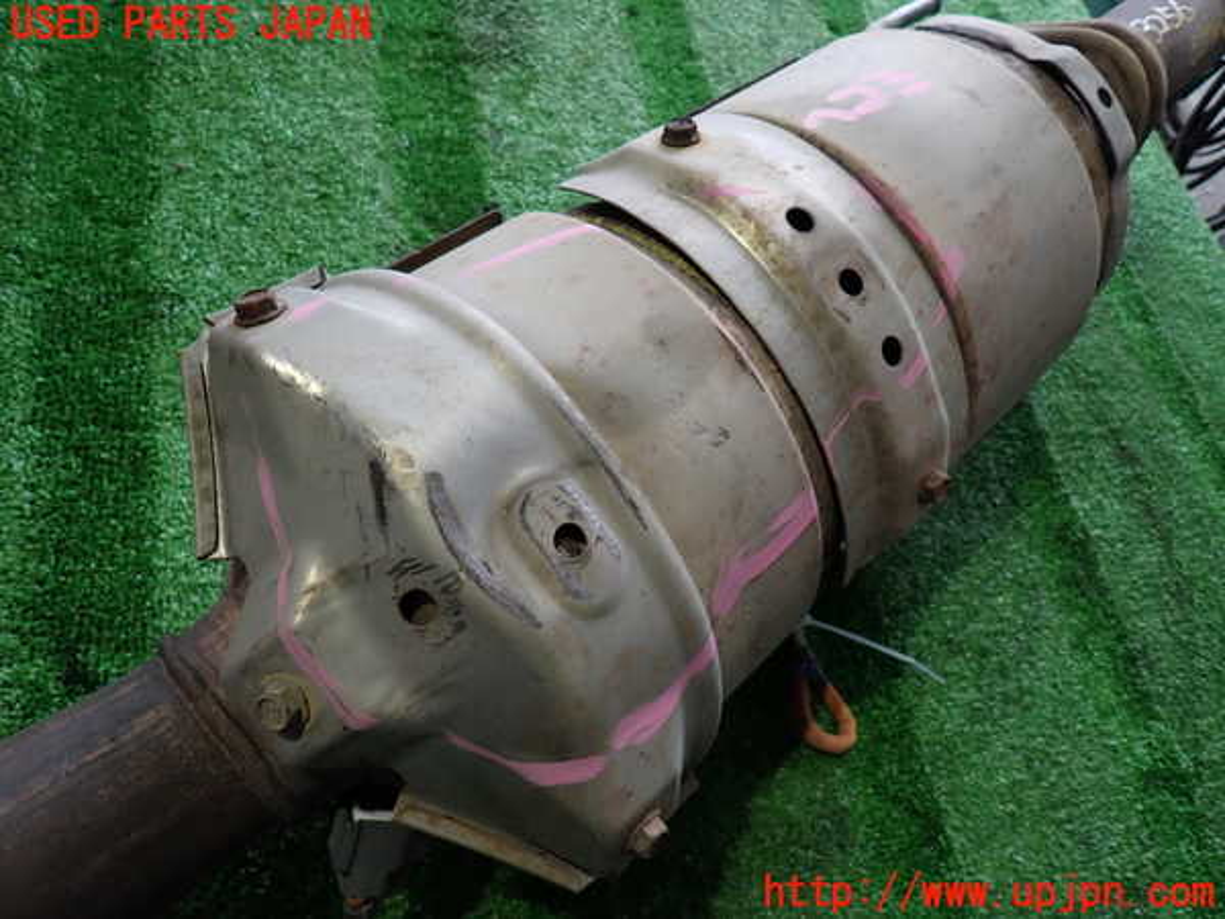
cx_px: 612
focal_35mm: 25
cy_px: 460
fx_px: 885
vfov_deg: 54.9
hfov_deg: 69.4
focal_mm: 4.5
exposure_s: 1/60
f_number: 2
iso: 200
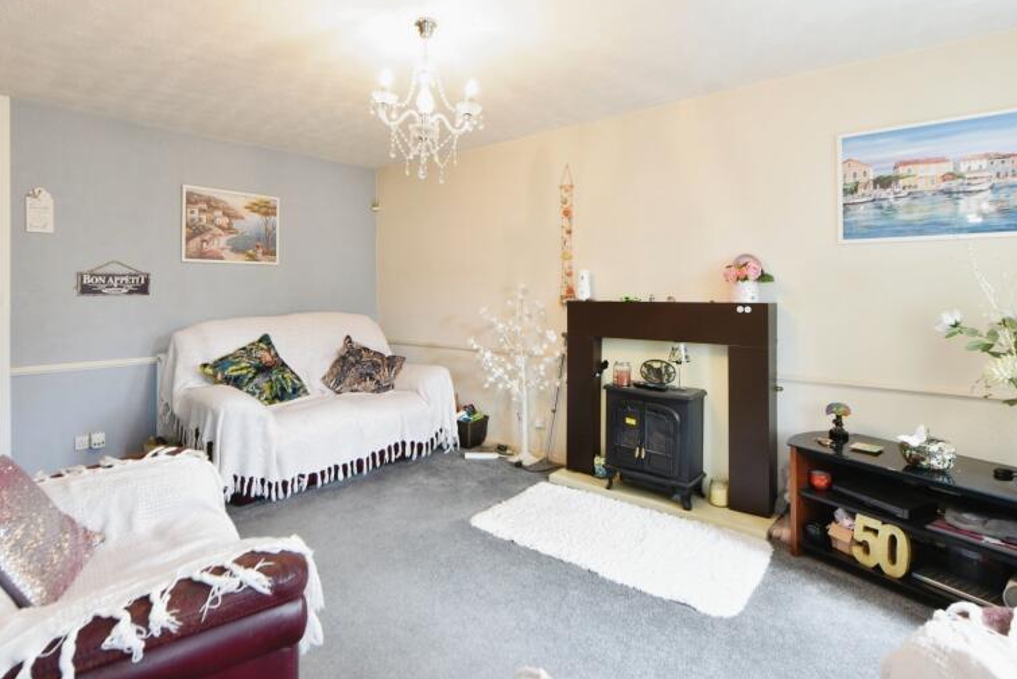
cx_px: 450
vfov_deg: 64.6
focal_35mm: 19
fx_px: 537
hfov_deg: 86.5
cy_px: 322
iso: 800
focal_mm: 14
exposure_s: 1/8
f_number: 8
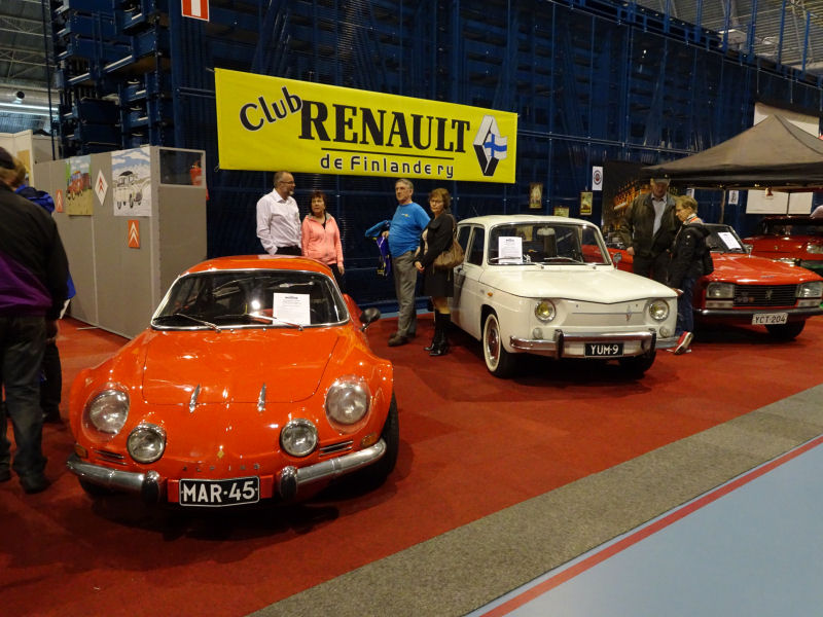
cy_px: 308
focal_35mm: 28
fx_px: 666
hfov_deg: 63.4
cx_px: 412
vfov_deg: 49.7
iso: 800
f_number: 3.5
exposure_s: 1/20
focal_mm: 4.75
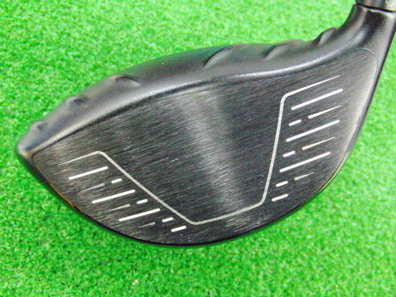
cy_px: 148
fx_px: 423
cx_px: 198
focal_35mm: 37
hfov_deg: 50.1
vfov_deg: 38.7
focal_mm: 6.42
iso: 3200
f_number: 3.6
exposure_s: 1/80
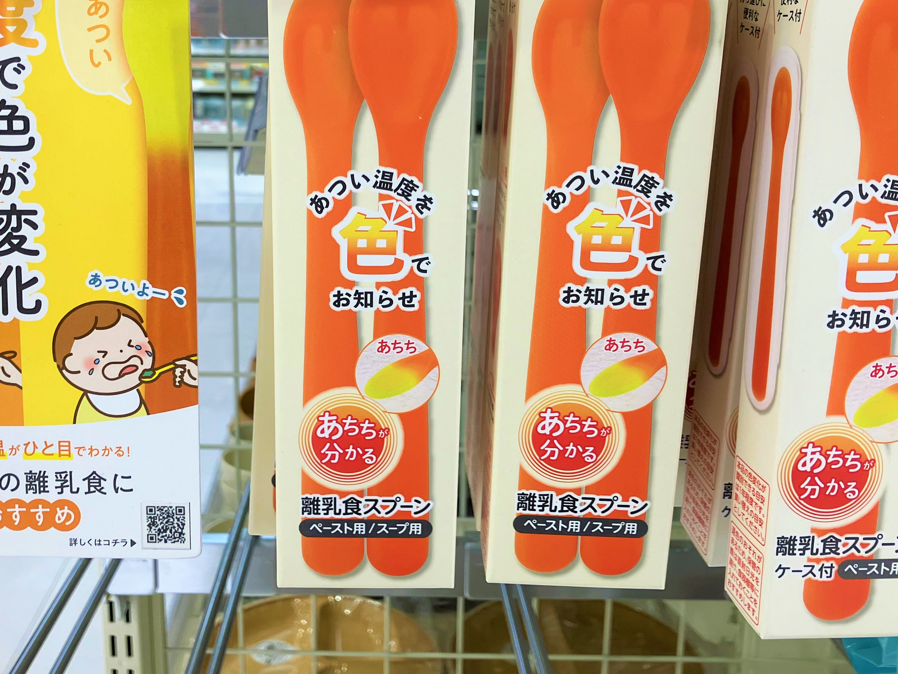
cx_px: 363
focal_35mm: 40
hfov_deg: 46.6
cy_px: 260
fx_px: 1038
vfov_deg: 35.8
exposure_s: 1/120
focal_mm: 3.99
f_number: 1.8
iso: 64
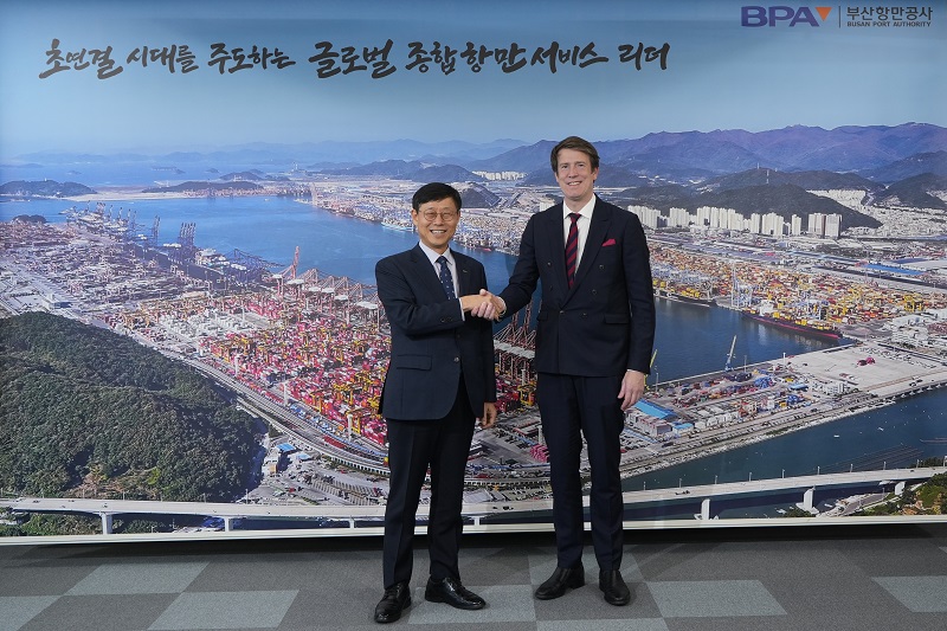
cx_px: 474
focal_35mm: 32
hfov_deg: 58.7
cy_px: 316
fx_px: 842
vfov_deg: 41.1
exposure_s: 1/40
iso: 640
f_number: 4
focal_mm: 32
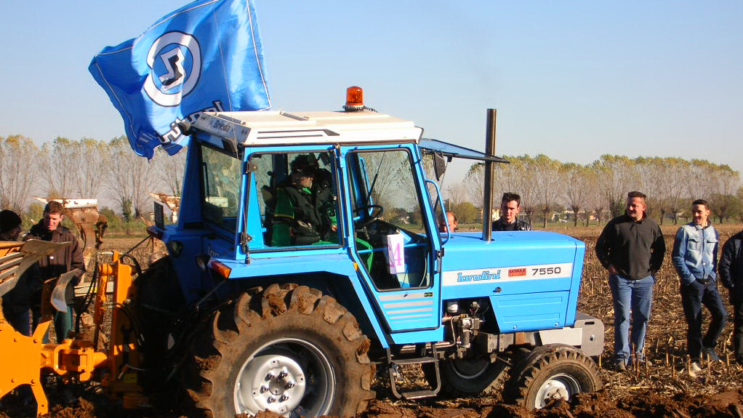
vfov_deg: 12.7
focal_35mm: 95
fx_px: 1872
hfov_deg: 22.5
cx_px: 372
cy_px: 244
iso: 50
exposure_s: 1/317
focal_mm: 14.5
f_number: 4.4
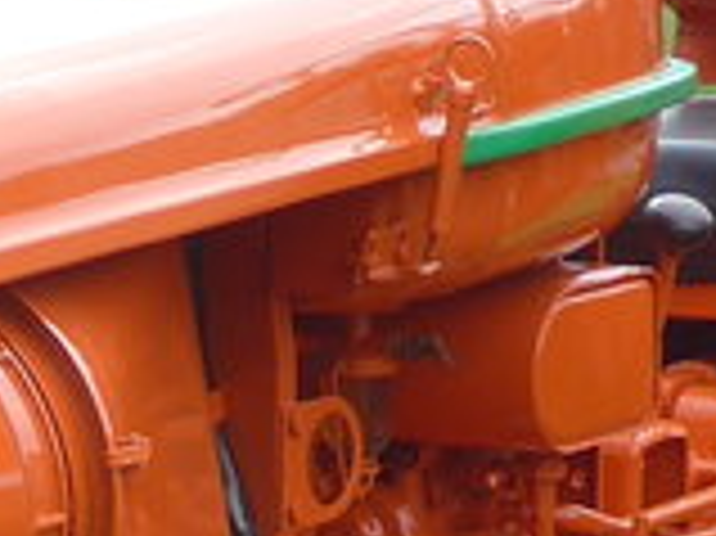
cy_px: 982
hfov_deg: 6.0
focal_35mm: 332
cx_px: 23
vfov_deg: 4.4
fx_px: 6862
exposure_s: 1/320
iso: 80
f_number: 2.8
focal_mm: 9
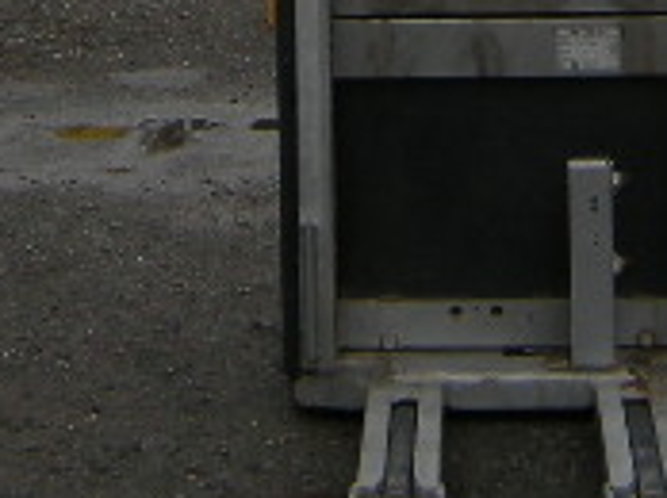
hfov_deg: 12.0
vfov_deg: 8.5
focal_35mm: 165
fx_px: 3175
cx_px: 288
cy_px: -498
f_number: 2.8
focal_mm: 4.7
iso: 64
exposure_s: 1/414
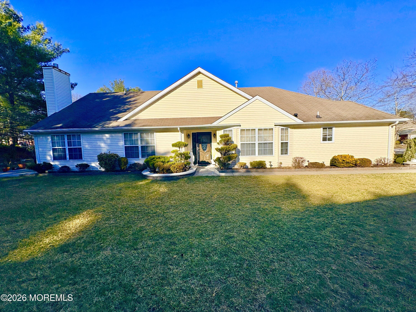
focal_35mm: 14
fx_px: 168
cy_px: 156
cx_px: 208
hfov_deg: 102.1
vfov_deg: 85.7
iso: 50
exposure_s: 1/3546
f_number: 2.2
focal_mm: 2.22
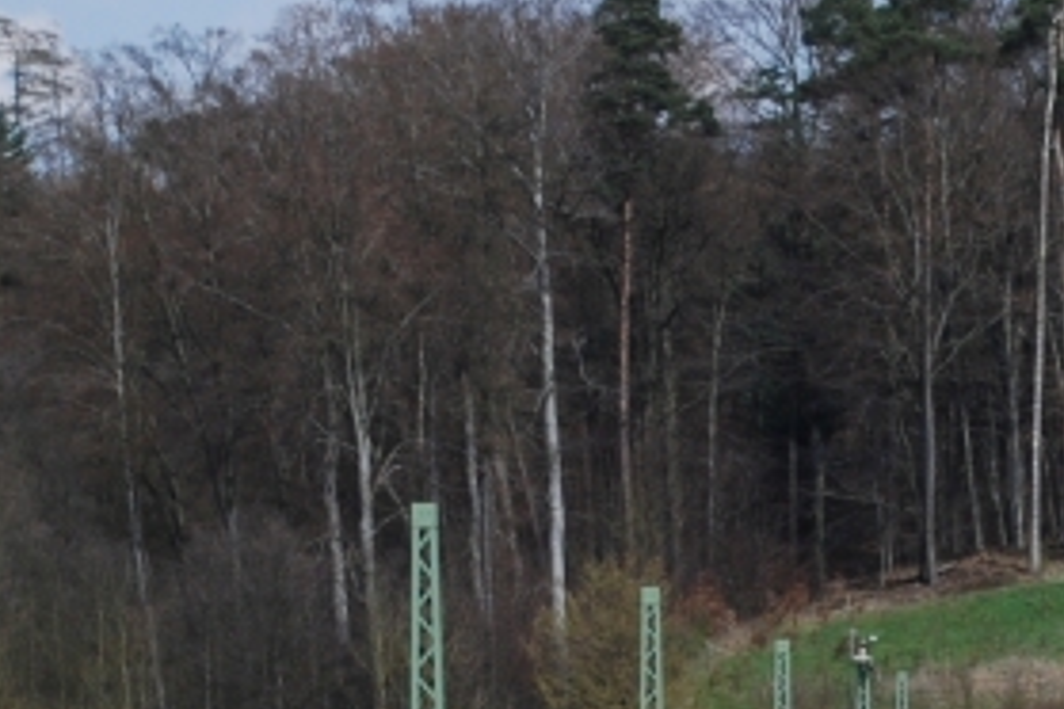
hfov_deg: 6.3
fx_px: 9546
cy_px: 1344
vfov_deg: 4.2
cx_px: 1430
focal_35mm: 323
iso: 250
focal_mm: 50
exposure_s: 1/800
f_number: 7.1
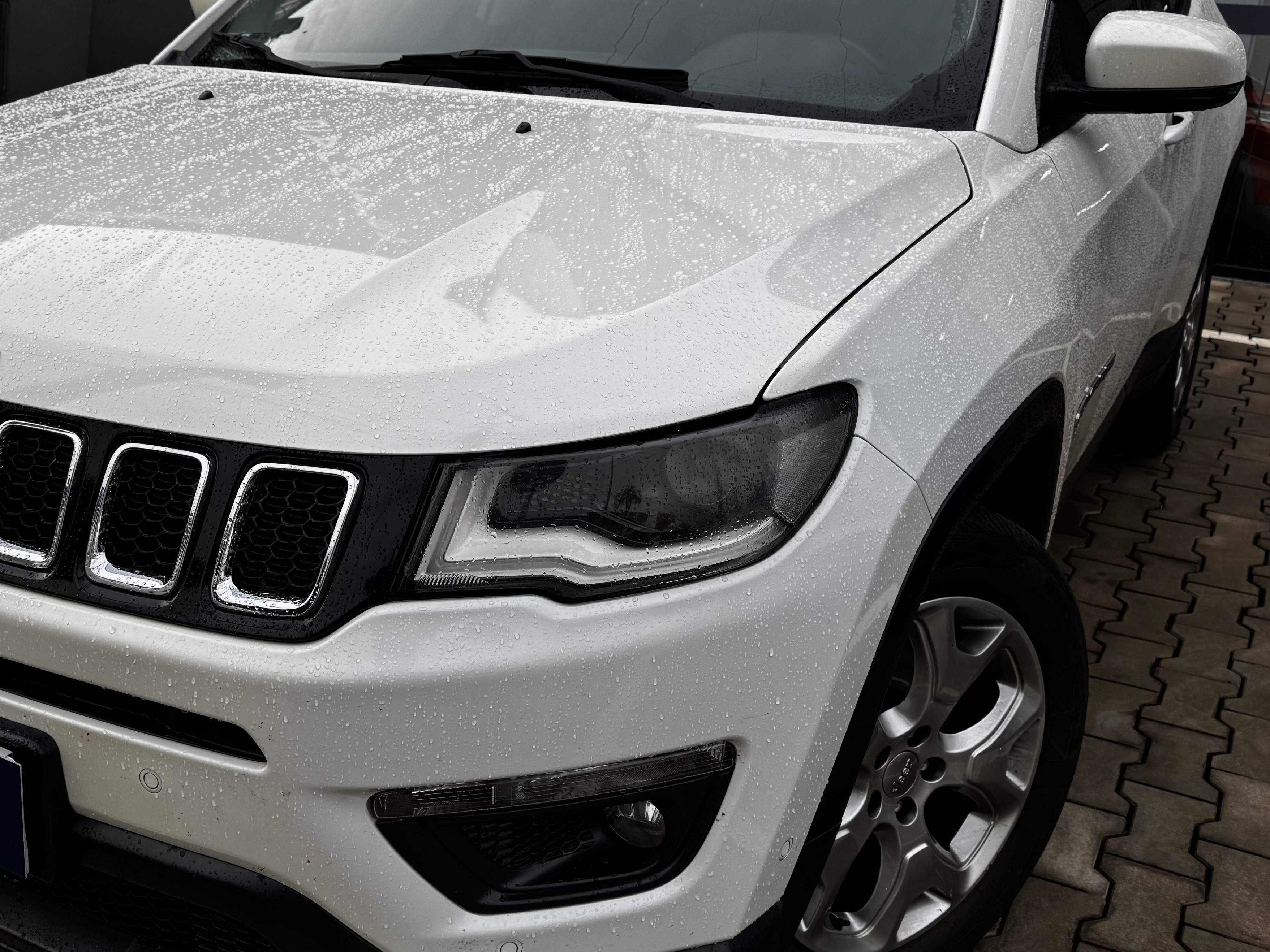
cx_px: 461
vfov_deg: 36.8
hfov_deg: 47.3
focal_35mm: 39
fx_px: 1431
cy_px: 438
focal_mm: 6.76
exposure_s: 1/1010
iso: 80
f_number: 1.78
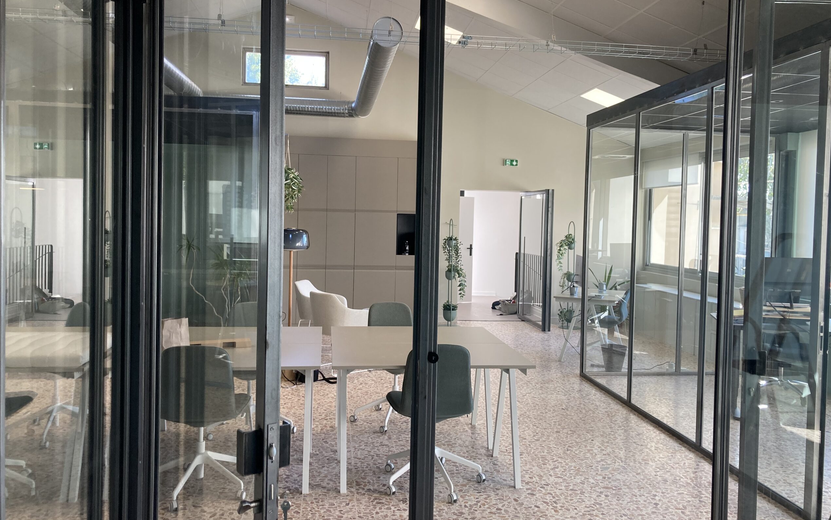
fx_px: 679
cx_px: 419
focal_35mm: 30
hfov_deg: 62.9
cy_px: 251
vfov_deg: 41.8
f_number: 1.8
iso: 50
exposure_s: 1/100
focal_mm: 3.99
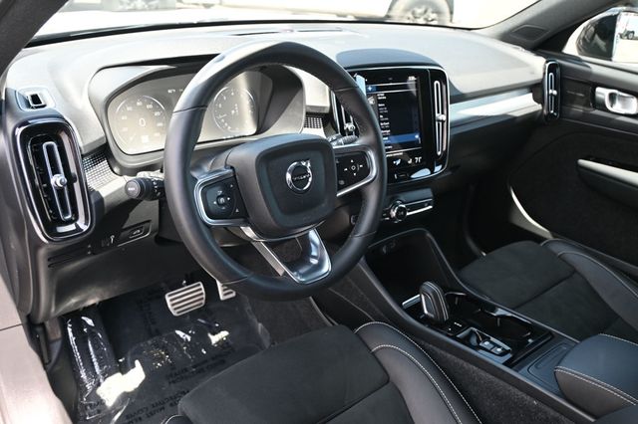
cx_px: 319
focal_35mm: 30
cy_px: 212
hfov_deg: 62.0
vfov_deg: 43.6
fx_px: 531
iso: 640
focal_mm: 20
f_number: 3.8
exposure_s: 1/125
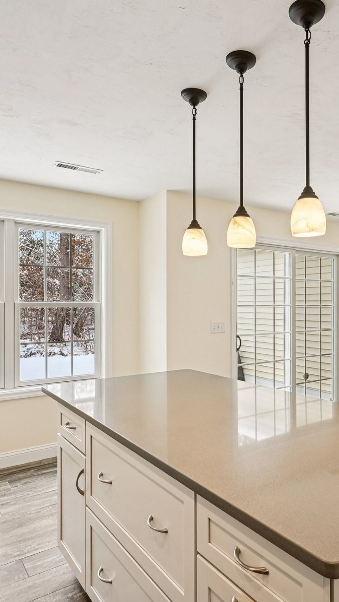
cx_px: 259
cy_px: 304
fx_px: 415
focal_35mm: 26
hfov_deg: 42.9
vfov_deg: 71.9
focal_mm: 16
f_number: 8
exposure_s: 1/80
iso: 400
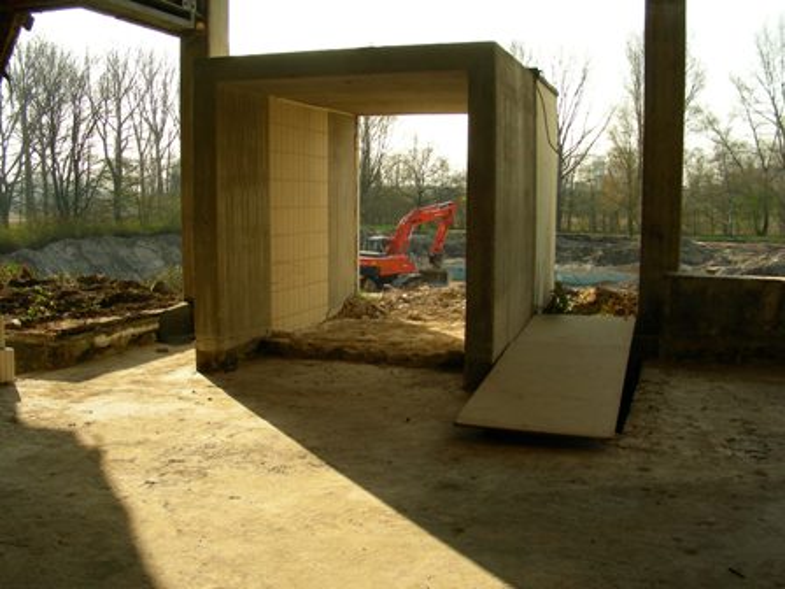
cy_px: 294
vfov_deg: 37.7
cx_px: 392
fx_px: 862
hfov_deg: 49.0
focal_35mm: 38
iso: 50
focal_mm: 6.3
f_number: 4
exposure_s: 1/262
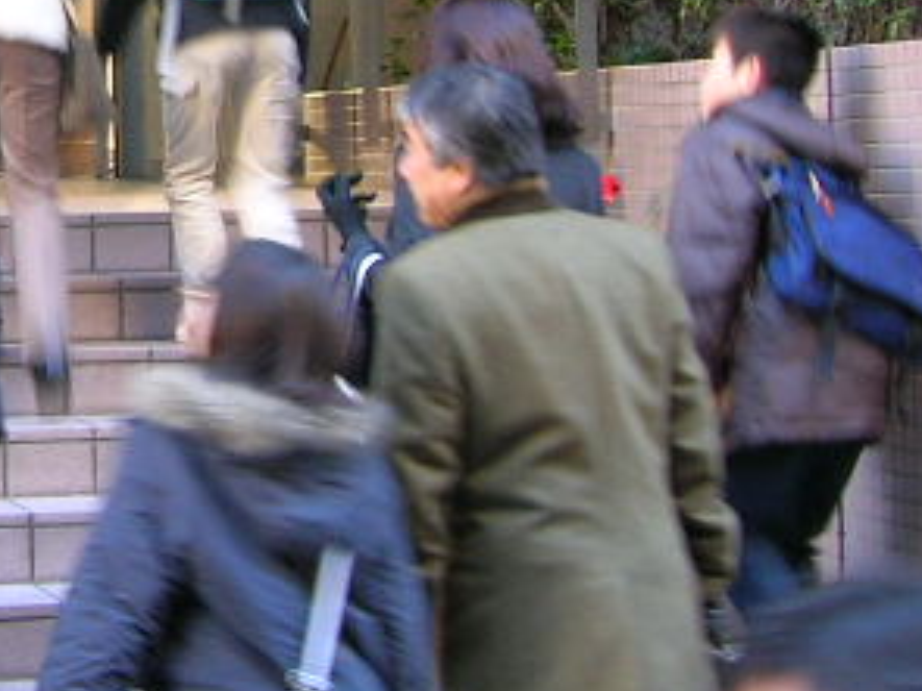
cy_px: -94
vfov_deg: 12.3
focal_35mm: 118
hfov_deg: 16.1
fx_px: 3142
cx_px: -166
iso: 50
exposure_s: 1/12.4
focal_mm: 5.7
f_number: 2.9
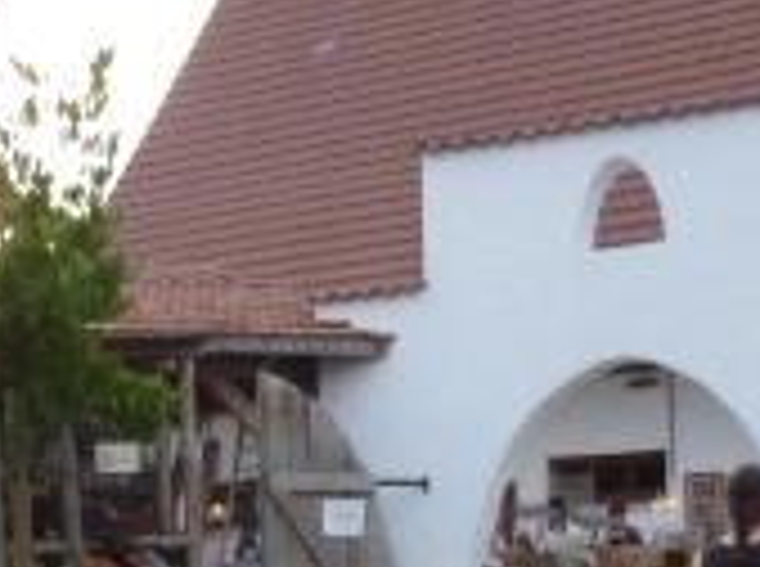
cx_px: 135
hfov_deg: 21.7
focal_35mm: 89
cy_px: 788
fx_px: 1950
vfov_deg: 15.5
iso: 800
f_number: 3.1
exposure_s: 1/30
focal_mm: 4.5
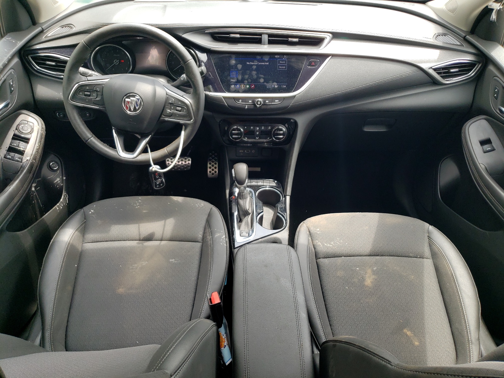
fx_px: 379
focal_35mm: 26
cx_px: 252
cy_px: 189
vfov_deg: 53.1
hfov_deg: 67.3
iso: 50
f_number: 1.5
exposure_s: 1/256
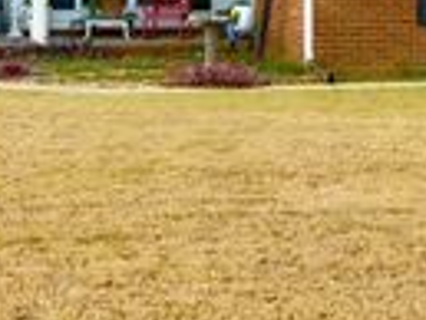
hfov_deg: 16.9
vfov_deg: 12.6
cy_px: -5
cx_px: 304
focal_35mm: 116
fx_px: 1429
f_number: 1.78
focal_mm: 6.76
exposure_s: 1/2985
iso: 80
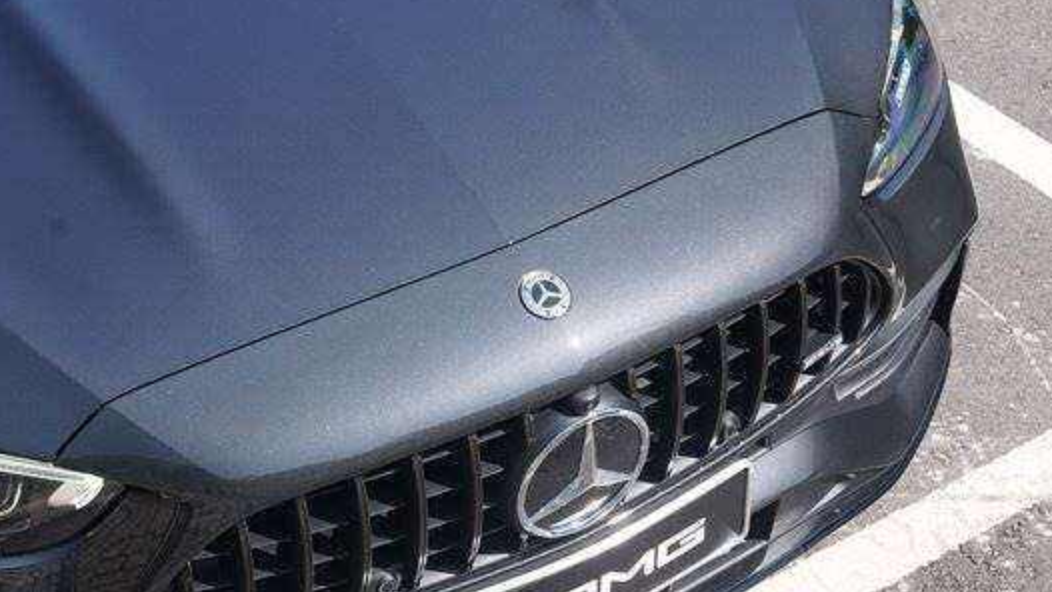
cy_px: 221
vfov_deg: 11.9
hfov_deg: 20.7
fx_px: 2846
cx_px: 234
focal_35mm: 102
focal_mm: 50
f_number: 9
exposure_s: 1/25
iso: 100
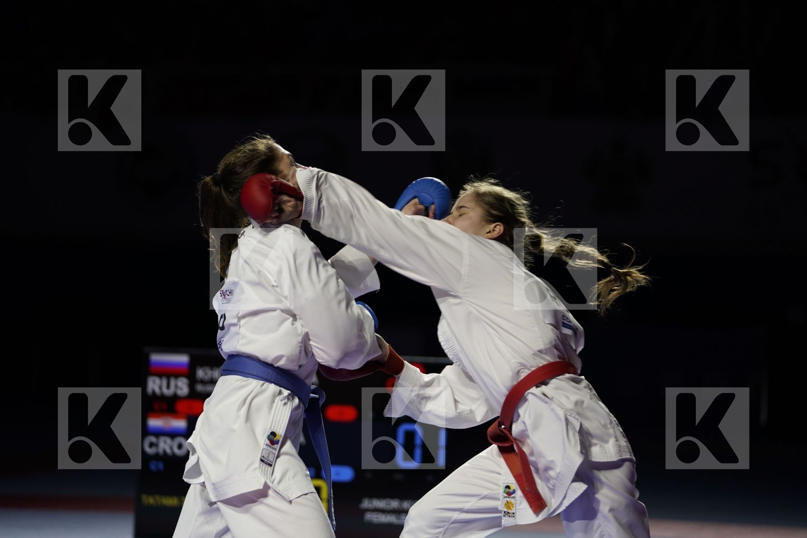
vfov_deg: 9.1
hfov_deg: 13.6
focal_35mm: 151
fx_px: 3385
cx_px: 404
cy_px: 269
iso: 1000
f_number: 2.8
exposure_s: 1/1000
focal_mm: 151
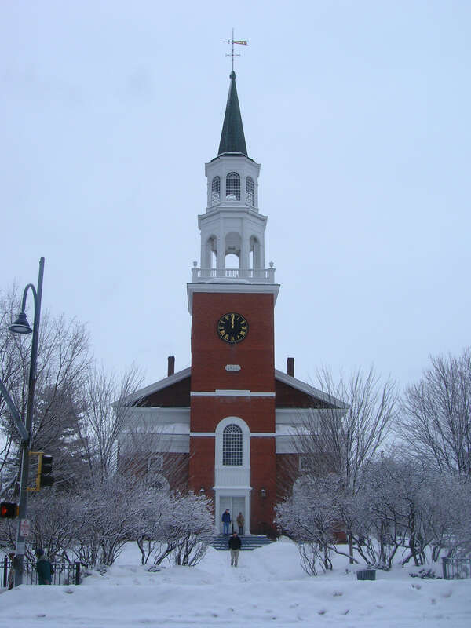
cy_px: 314
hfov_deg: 37.7
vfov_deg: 49.0
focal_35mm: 38
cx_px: 236
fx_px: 689
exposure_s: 1/245
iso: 50
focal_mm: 6.4
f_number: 5
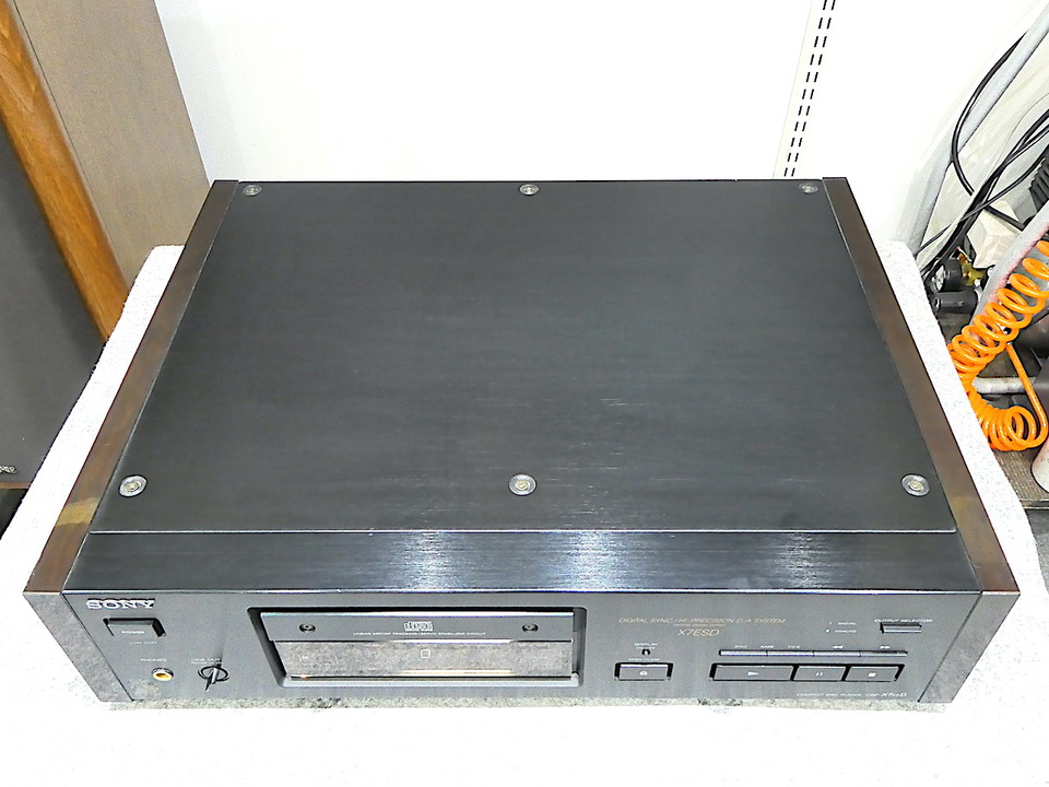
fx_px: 849
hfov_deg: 63.4
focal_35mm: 28
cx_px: 524
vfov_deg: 49.7
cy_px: 394
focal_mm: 5
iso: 1600
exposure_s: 1/13
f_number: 6.3
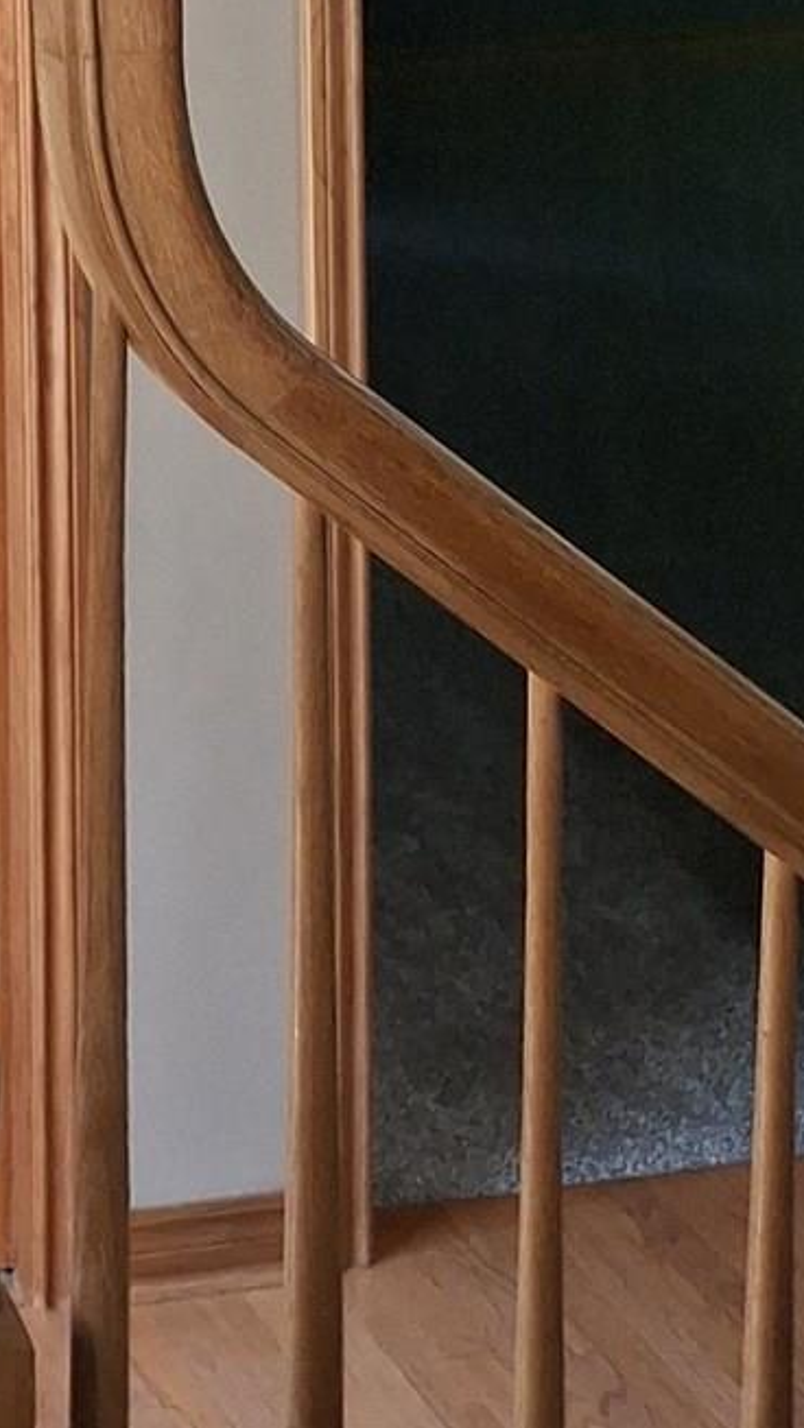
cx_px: -789
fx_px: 3637
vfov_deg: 19.6
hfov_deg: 11.4
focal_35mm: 96
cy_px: -653
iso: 100
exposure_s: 1/100
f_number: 1.8
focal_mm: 4.69
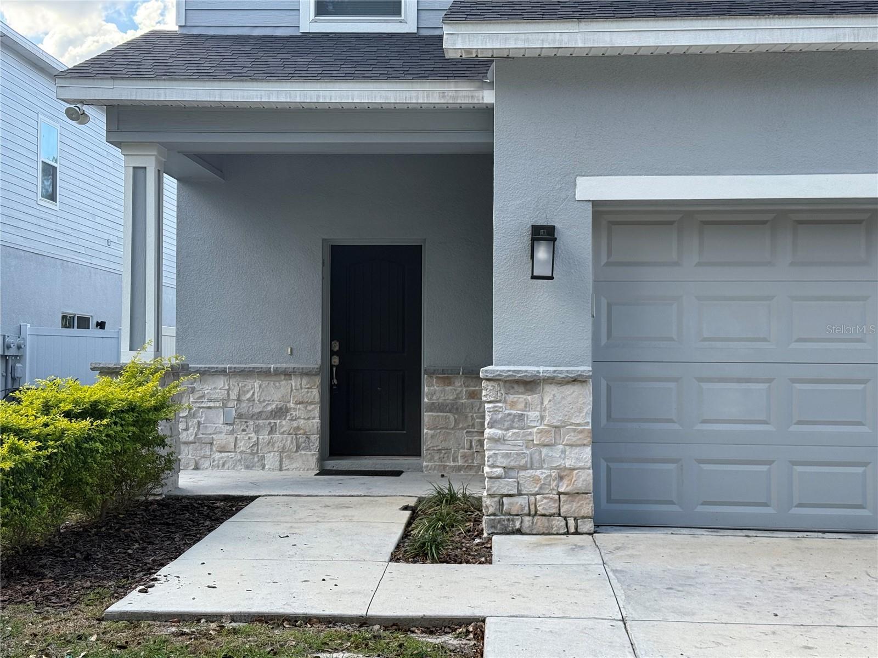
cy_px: 329
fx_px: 1217
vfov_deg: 30.3
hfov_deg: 39.7
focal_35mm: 48
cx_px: 439
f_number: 1.78
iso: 64
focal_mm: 6.76
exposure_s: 1/620
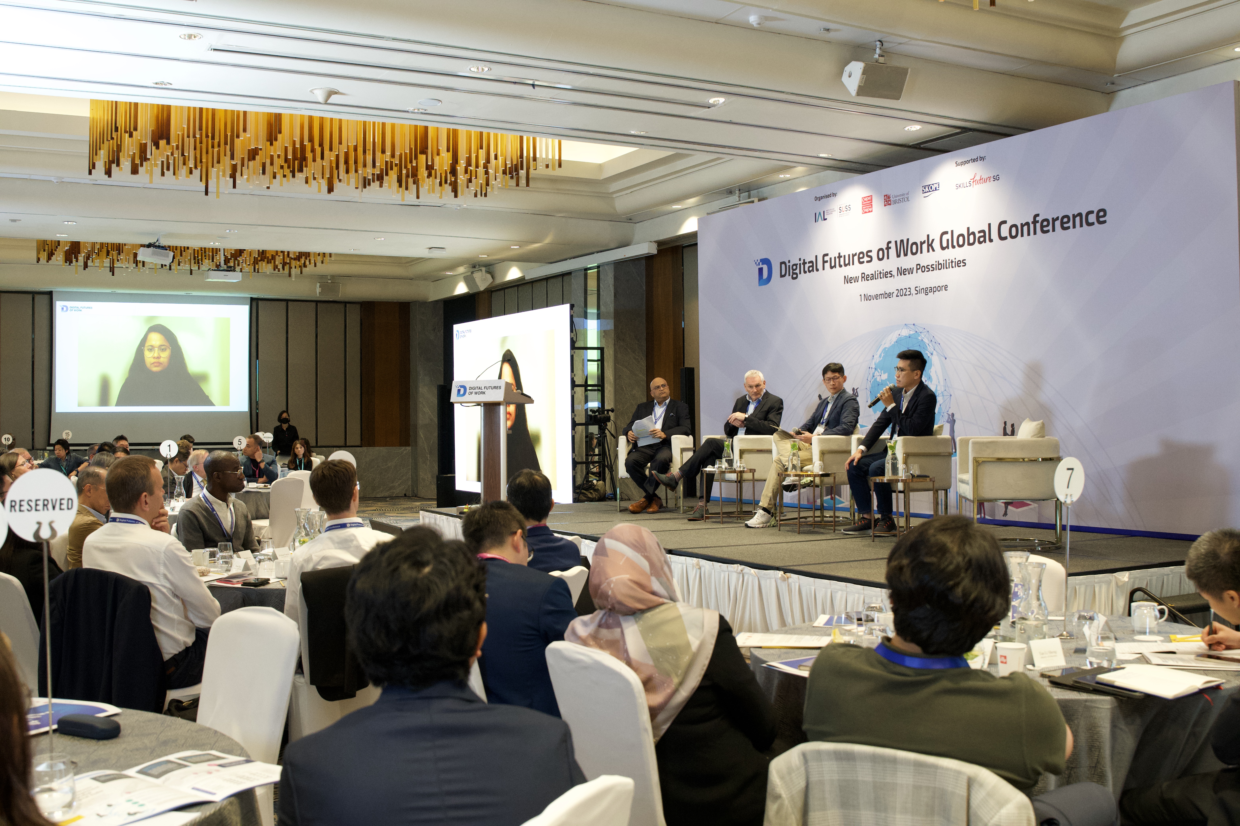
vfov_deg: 36.9
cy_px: 413
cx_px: 620
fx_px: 1240
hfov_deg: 53.1
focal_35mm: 36
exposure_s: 1/100
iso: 2000
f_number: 4
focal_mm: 24
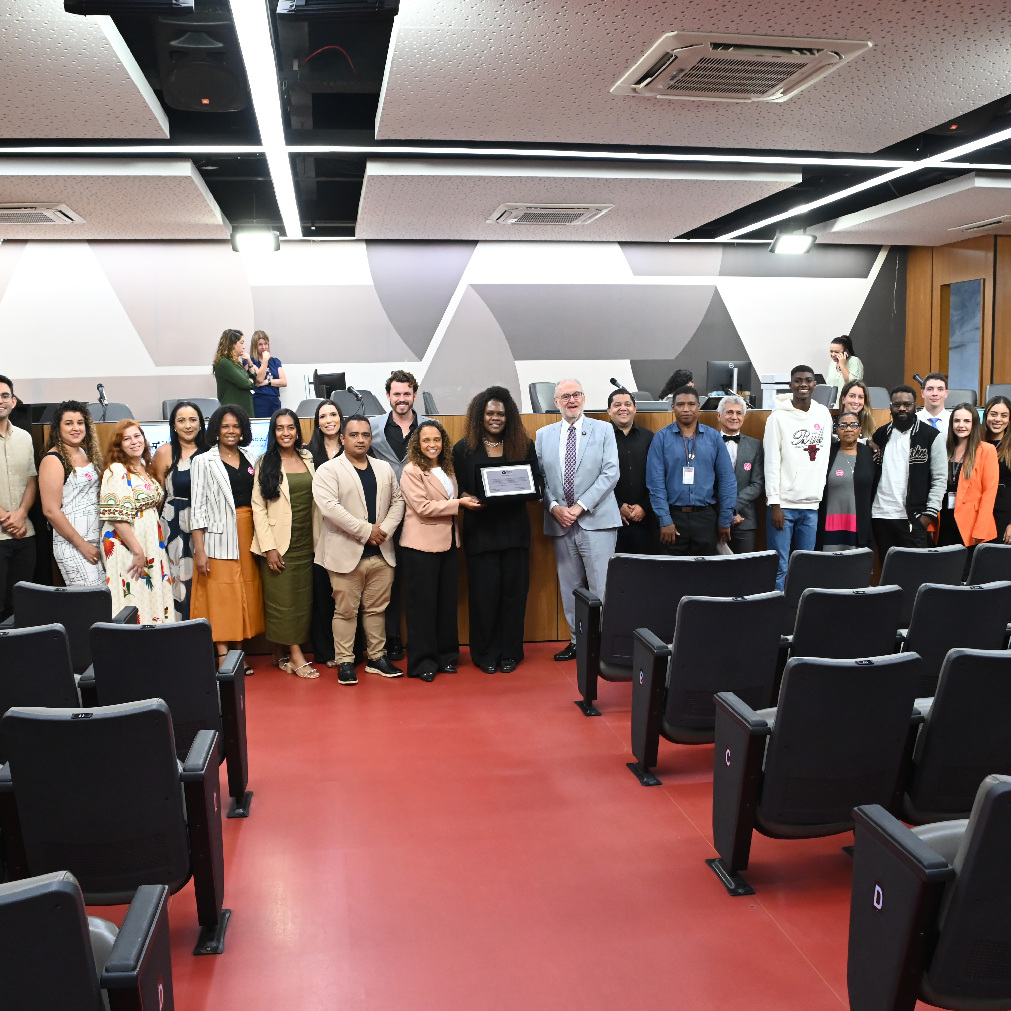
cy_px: 506
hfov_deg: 52.5
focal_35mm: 31
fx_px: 1024
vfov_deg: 52.5
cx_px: 480
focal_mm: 24
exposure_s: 1/100
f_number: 6.3
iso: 4000
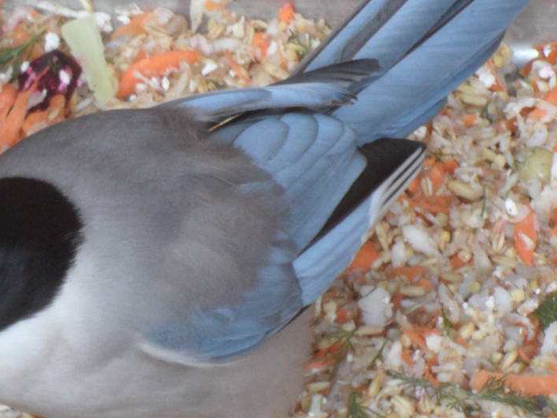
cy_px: 210
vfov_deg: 1.8
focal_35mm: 819
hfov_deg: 2.4
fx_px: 13176
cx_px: 150
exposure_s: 1/45
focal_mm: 58.5
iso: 200
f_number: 5.8
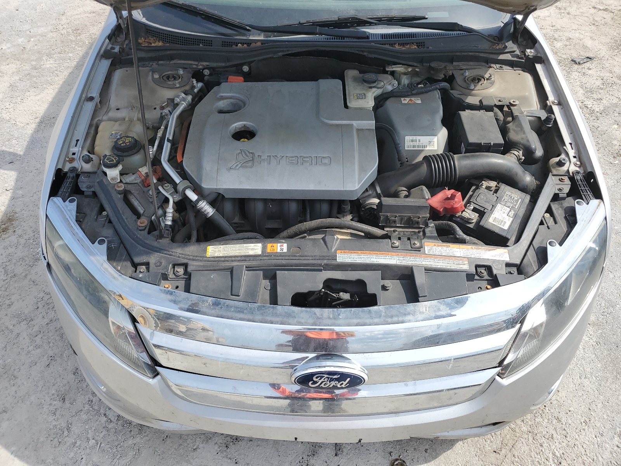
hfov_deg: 67.3
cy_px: 233
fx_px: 466
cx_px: 310
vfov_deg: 53.1
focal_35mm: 26
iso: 50
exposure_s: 1/2000
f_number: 1.5
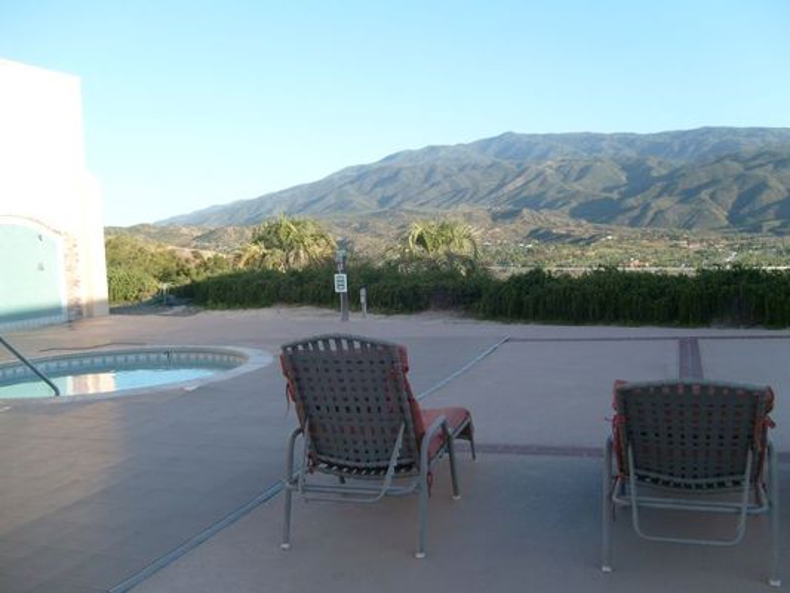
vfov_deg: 40.7
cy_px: 296
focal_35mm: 35
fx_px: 799
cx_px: 395
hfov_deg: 52.6
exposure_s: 1/125
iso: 80
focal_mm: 5.8
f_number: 7.1
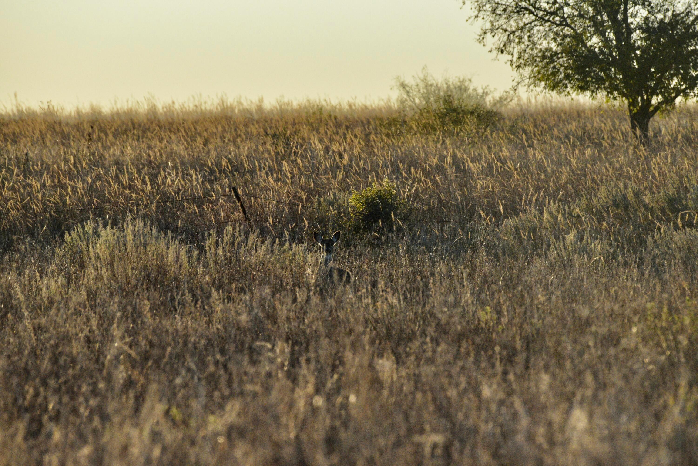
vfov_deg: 2.8
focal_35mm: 500
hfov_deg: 4.1
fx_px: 9697
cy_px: 233
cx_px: 349
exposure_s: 1/4000
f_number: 11
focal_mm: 500
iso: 6400
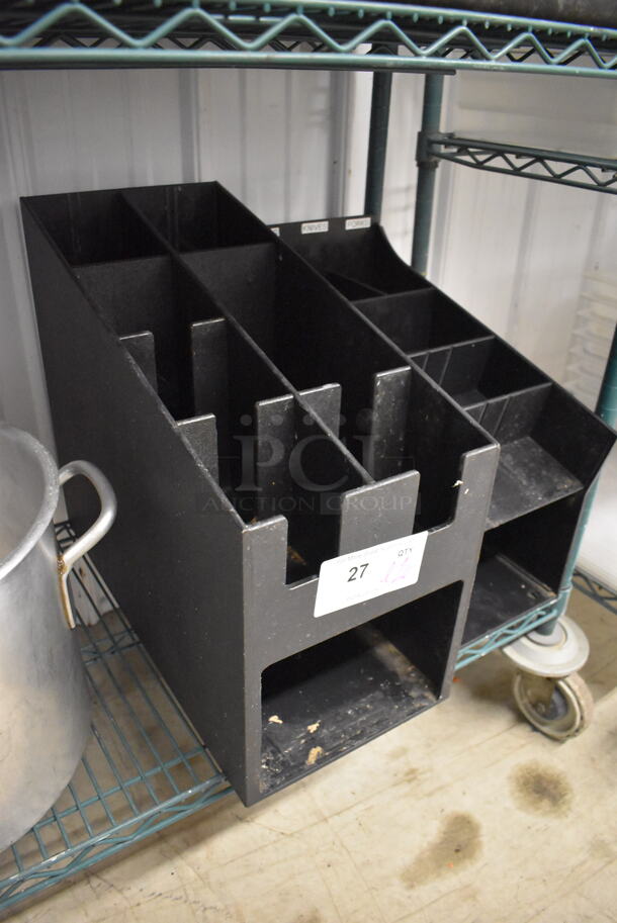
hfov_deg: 48.0
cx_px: 308
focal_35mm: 27
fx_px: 693
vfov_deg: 67.3
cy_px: 462
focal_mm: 18
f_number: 3.5
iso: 8000
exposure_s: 1/125
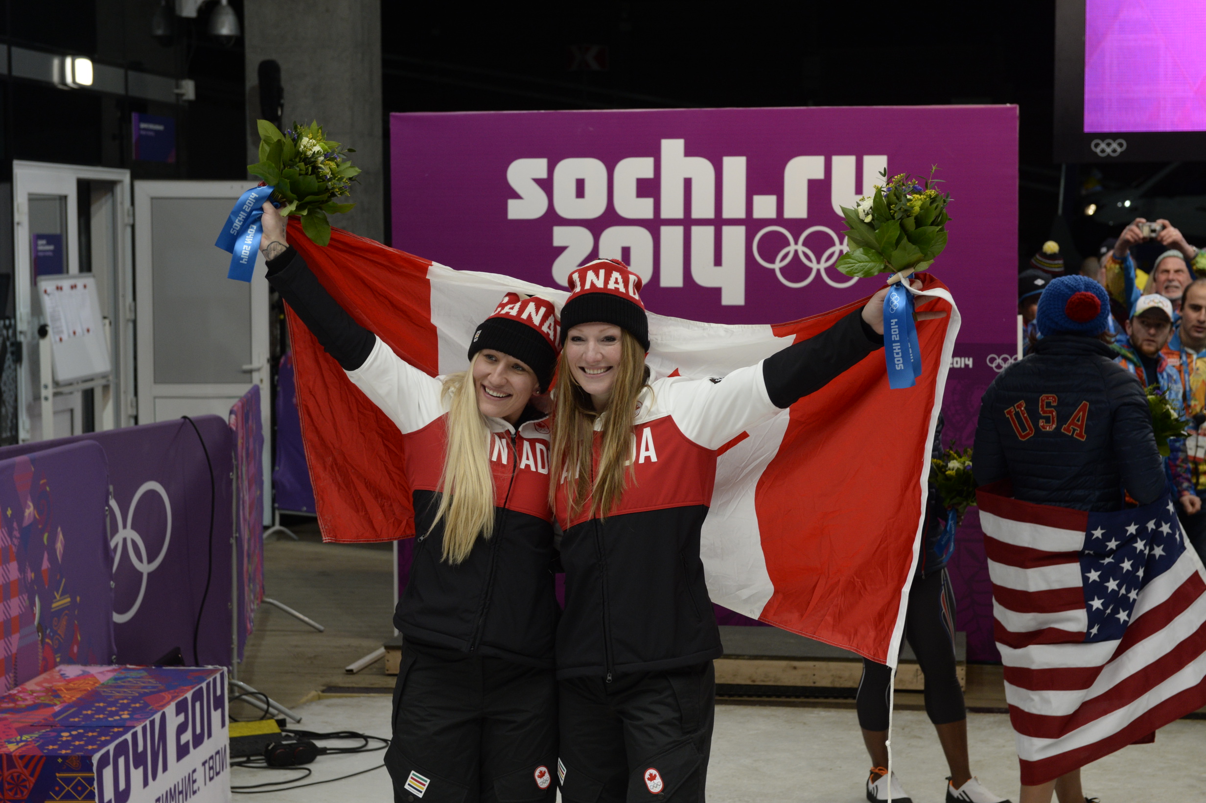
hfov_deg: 28.9
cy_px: 402
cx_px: 603
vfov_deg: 19.4
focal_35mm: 70
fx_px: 2344
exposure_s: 1/500
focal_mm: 70
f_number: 7.1
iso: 1600
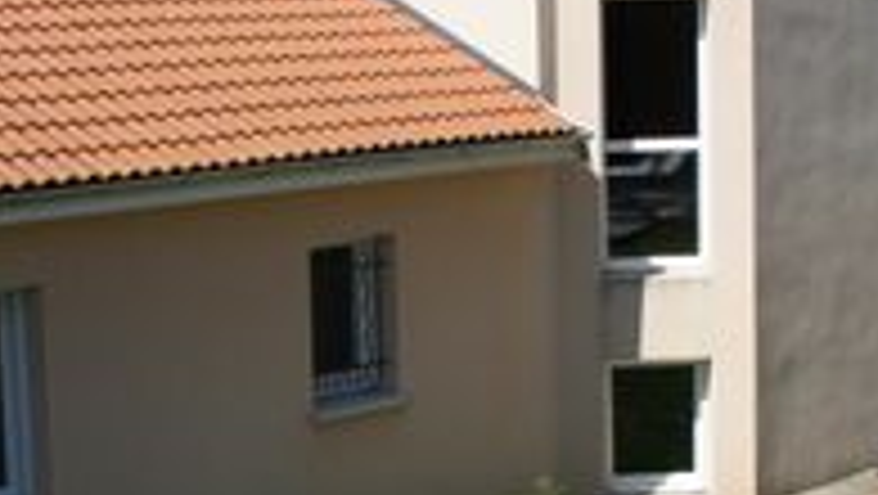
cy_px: 326
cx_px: 396
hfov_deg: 24.4
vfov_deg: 13.9
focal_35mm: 87
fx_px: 2027
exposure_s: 1/800
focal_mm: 18
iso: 400
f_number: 11
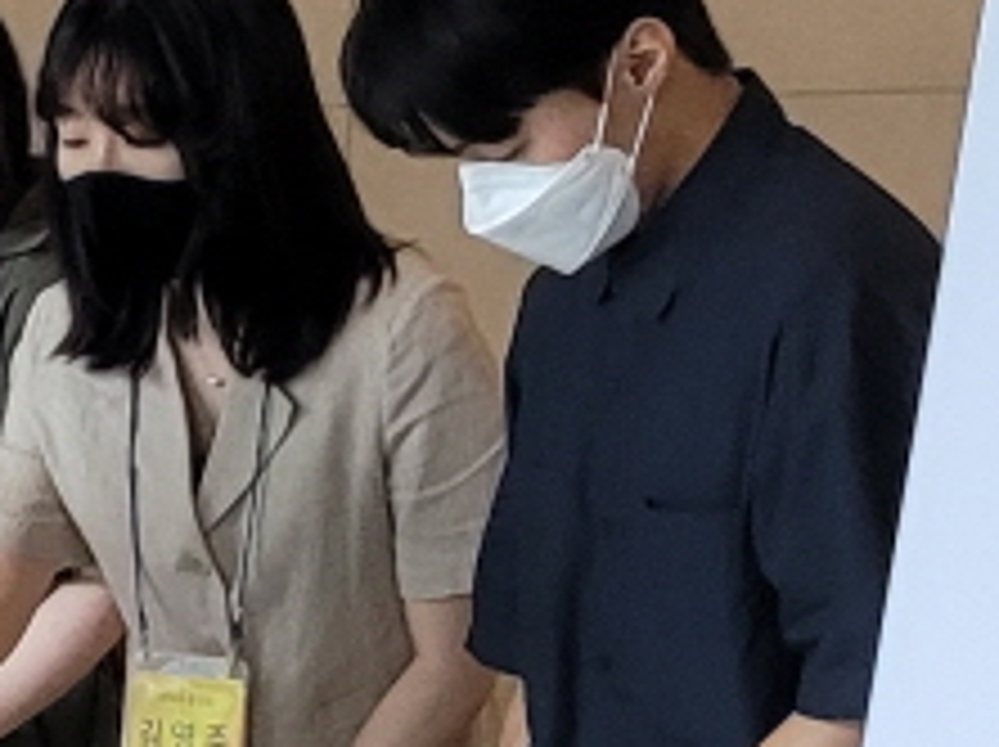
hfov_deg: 10.5
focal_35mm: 176
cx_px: -864
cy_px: 920
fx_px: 5074
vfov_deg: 8.3
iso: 320
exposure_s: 1/120
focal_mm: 5.4
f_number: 1.8
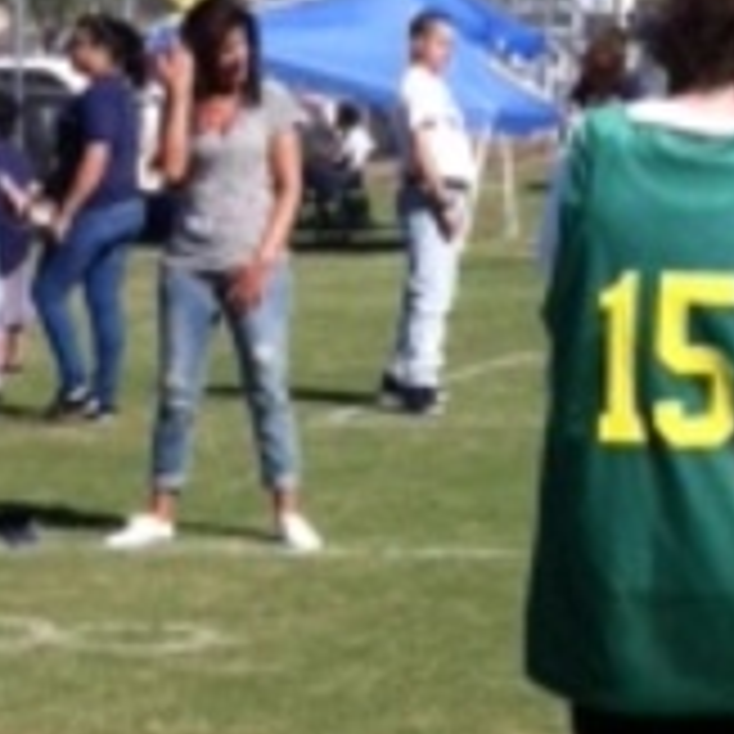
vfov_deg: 9.3
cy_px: 1153
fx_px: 4390
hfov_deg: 9.4
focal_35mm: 183
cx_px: -140
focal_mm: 3.85
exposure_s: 1/1429
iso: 80
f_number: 2.8
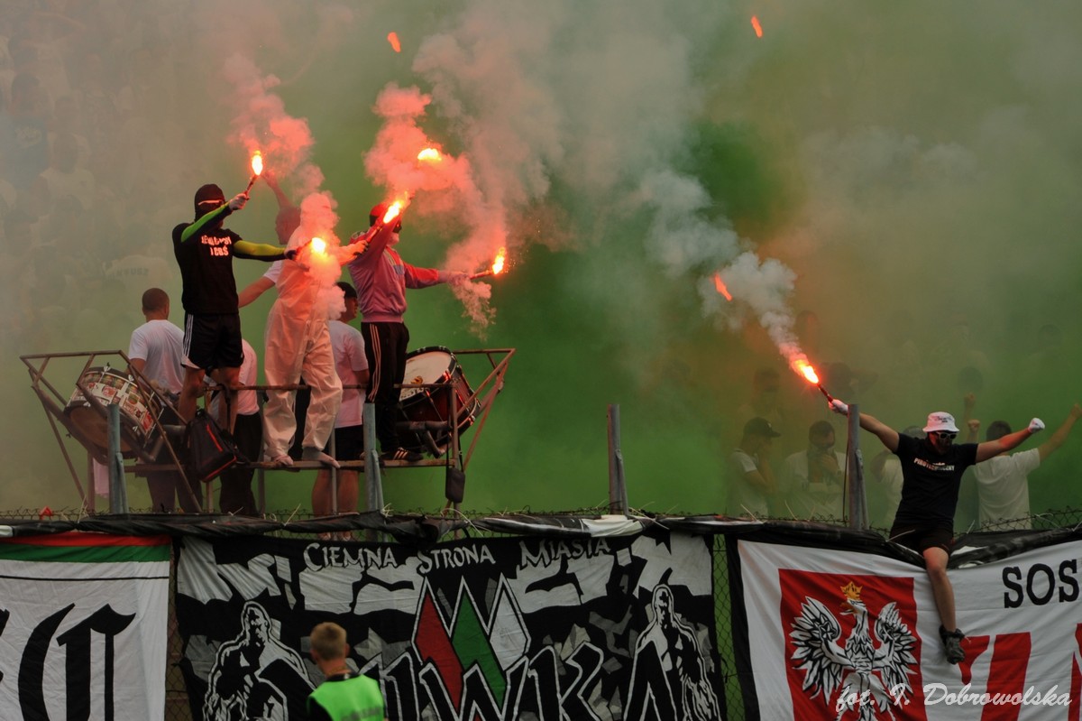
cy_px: 360
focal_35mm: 340
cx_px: 541
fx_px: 10214
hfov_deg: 6.1
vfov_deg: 4.0
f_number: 4.8
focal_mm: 340
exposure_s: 1/3200
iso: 250
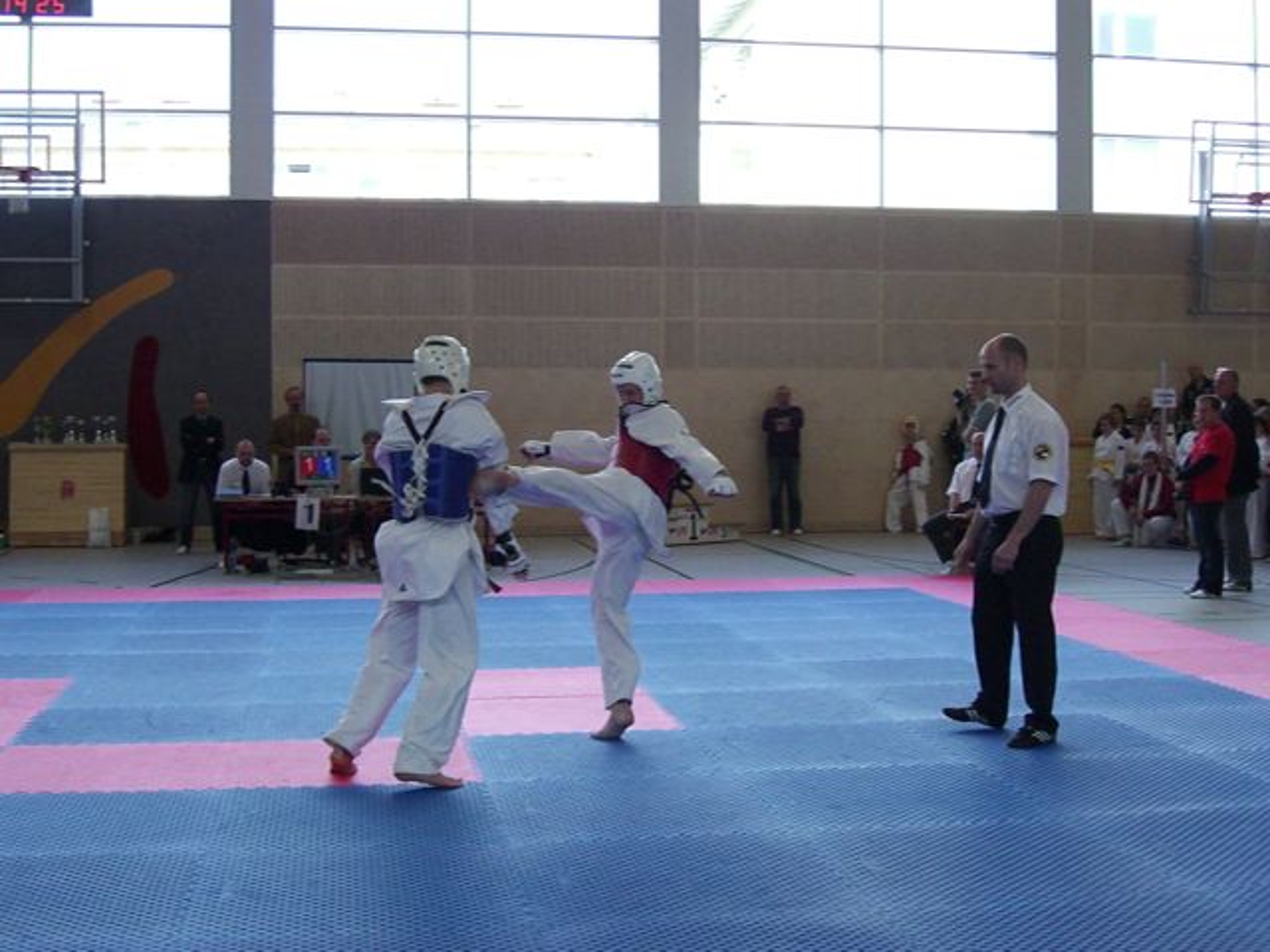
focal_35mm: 46
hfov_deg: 41.2
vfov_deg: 31.5
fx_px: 1688
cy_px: 476
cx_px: 635
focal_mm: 9.5
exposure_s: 1/640
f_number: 3.1
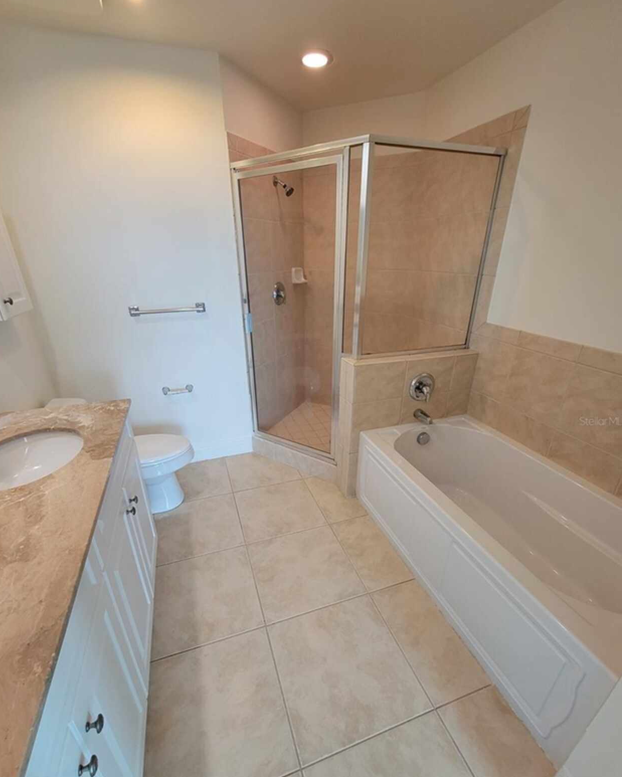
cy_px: 421
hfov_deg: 88.0
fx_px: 322
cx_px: 308
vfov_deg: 100.5
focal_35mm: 14
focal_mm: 2.2
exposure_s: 1/60
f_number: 2.2
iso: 160
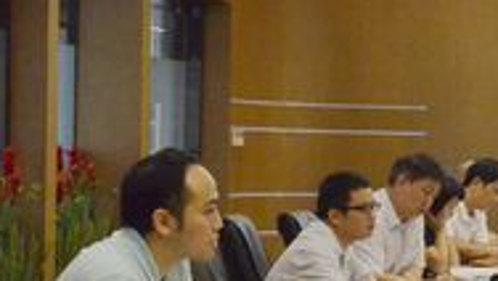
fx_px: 1585
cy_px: 184
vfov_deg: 10.1
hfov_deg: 16.7
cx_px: 678
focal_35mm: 120
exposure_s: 1/100
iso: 4500
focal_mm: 24
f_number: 7.1
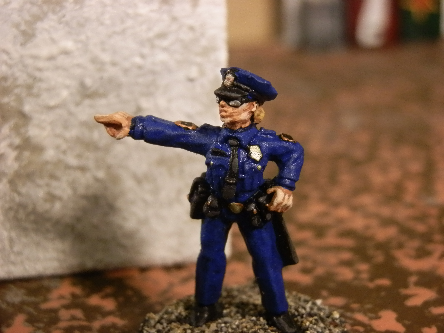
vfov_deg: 24.0
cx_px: 222
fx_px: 782
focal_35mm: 61
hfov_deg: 31.7
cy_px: 166
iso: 400
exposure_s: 1/50
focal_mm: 10.99
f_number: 3.7
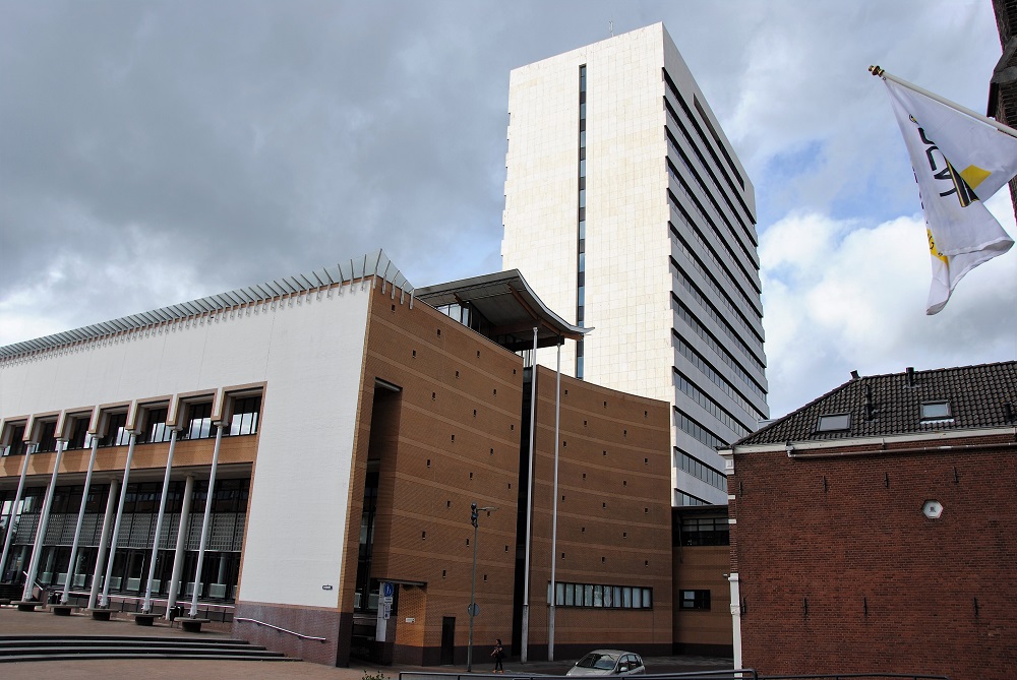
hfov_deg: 67.3
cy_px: 340
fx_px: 764
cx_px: 508
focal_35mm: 27
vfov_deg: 48.0
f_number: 8
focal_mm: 18
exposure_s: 1/250
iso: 100
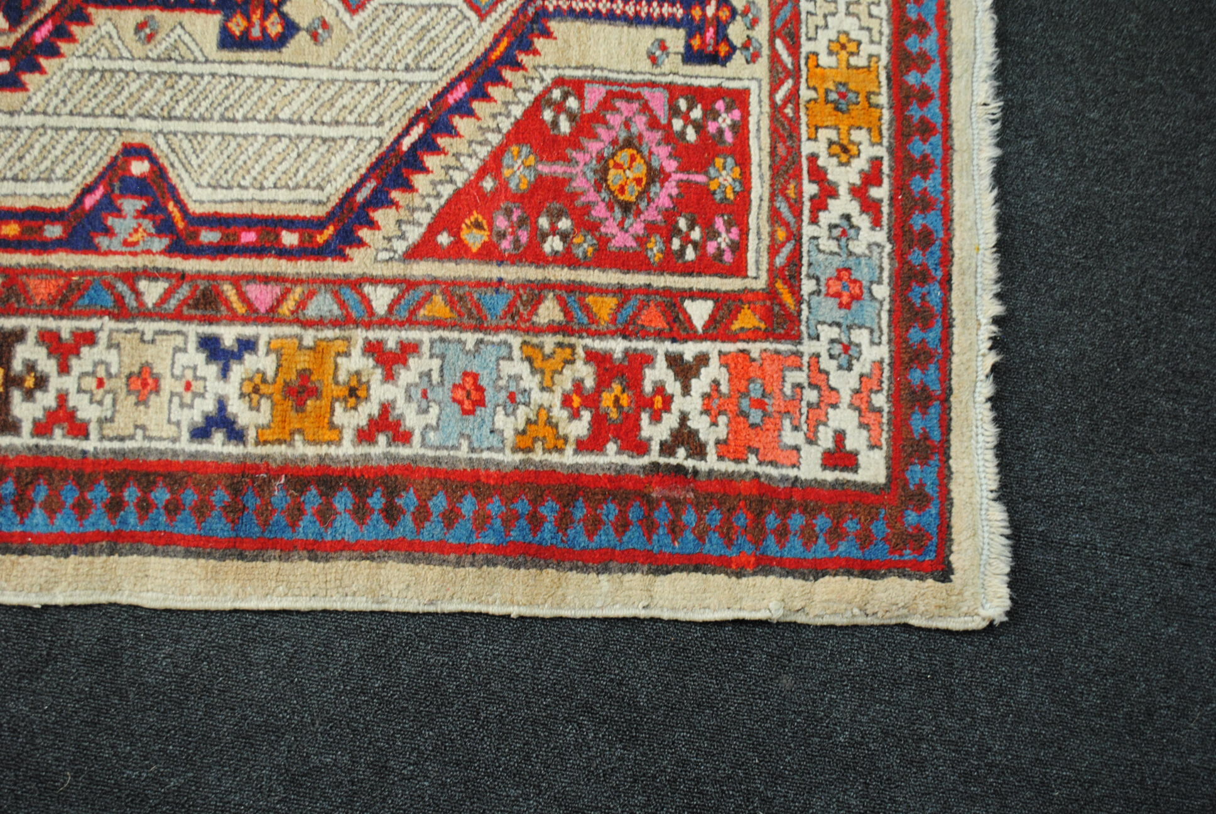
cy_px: 407
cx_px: 608
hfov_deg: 43.6
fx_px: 1522
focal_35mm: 45
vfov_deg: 29.9
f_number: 4.5
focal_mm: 30
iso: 720
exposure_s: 1/30
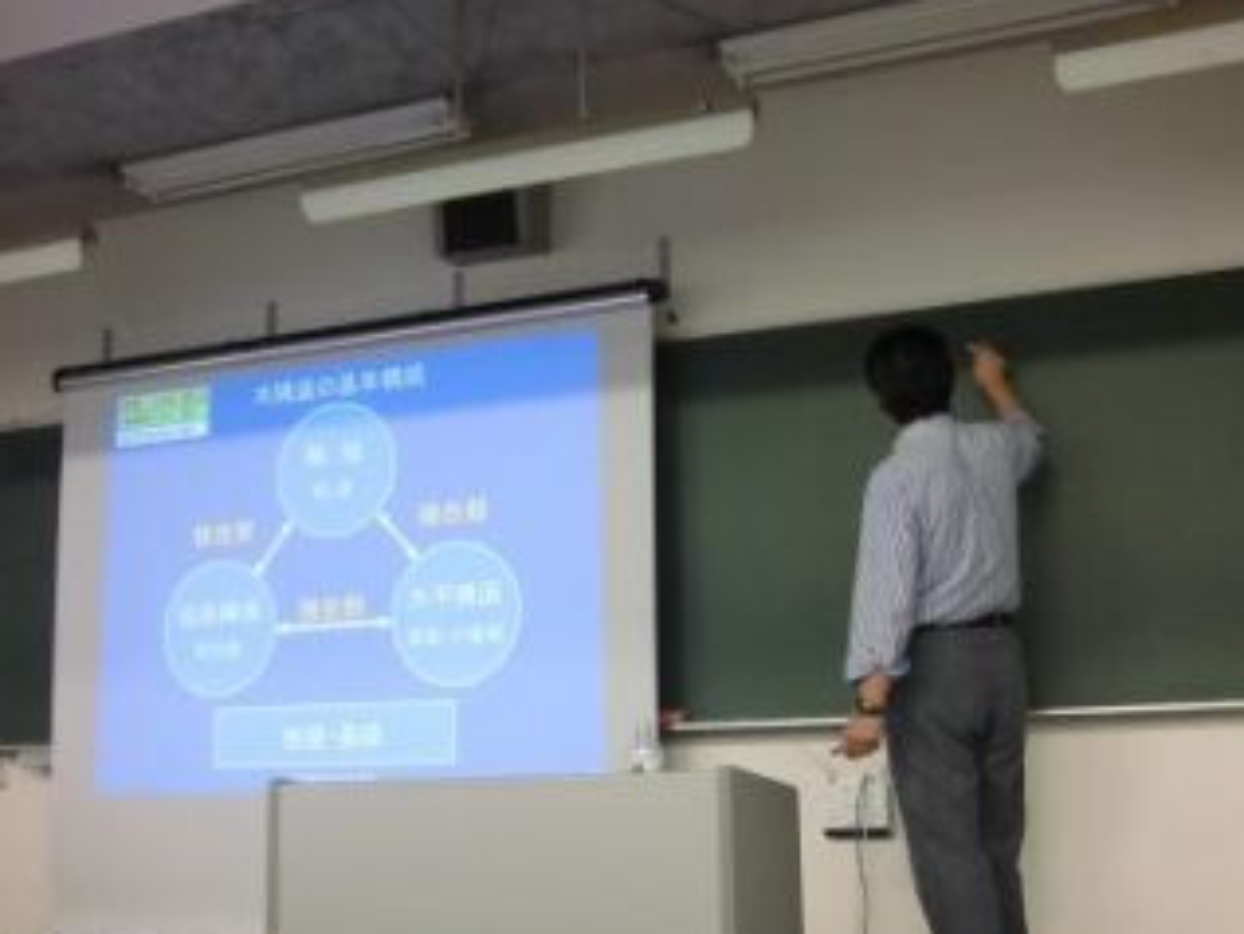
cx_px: 689
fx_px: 1402
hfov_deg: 47.8
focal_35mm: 39
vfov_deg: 36.7
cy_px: 571
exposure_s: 1/40
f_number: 2.9
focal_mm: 5.5
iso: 400
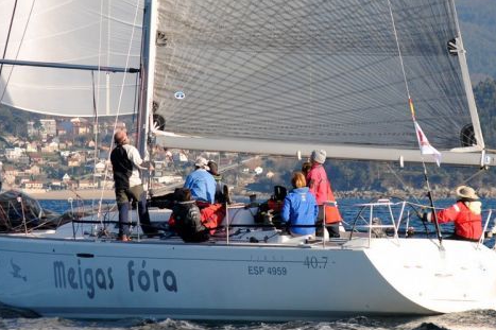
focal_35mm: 299
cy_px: 129
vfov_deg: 4.6
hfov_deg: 6.9
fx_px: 4118
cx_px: 302
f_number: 5.6
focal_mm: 116
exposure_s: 1/500
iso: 110
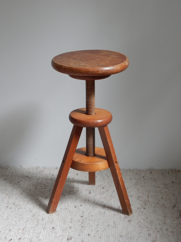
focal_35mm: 71
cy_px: 121
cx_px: 90
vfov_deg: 27.4
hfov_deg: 20.7
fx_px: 495
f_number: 4.8
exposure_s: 1/30
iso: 360
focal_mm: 12.6
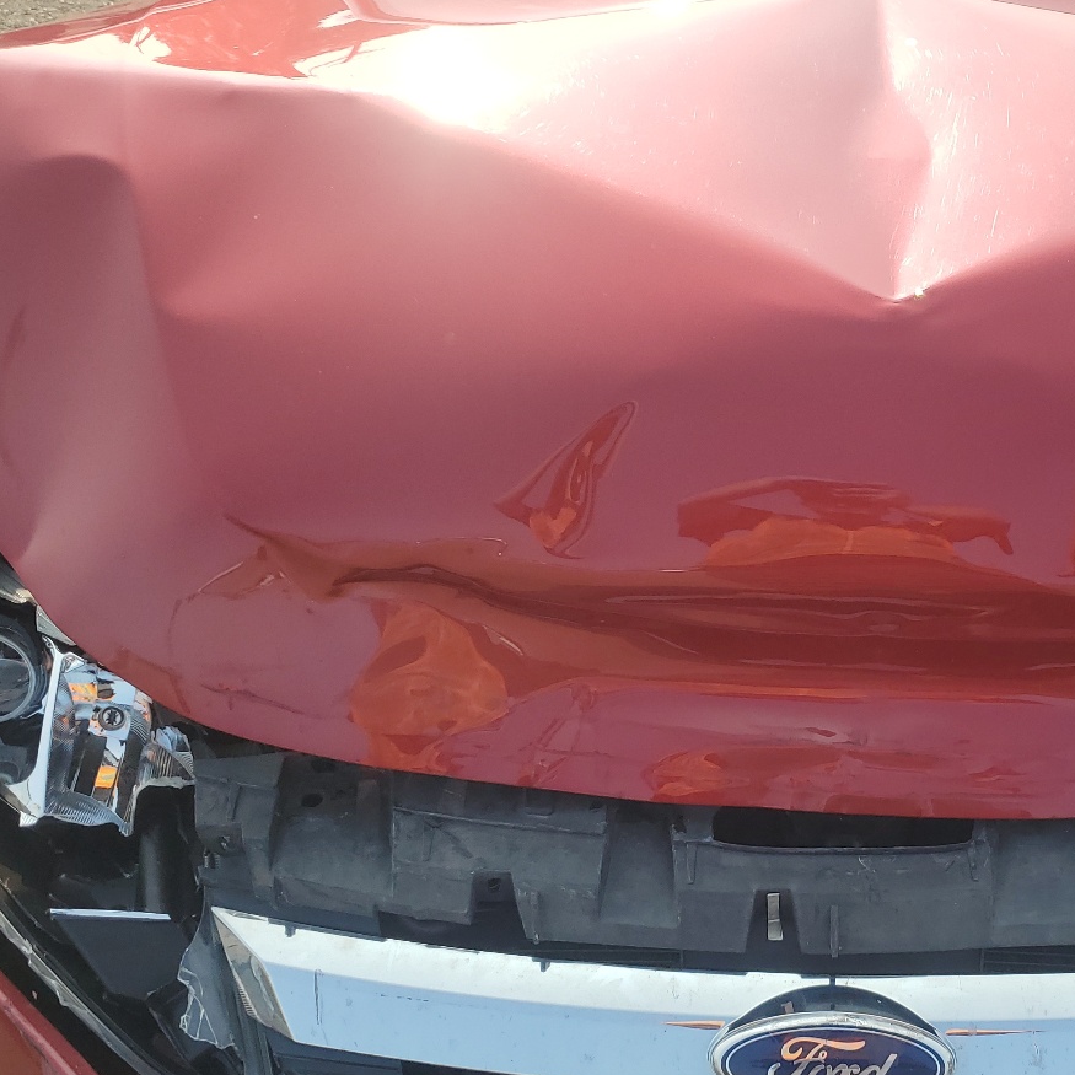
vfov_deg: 39.7
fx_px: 1476
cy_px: 676
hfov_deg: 38.4
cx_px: 875
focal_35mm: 42
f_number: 1.5
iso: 50
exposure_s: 1/1667
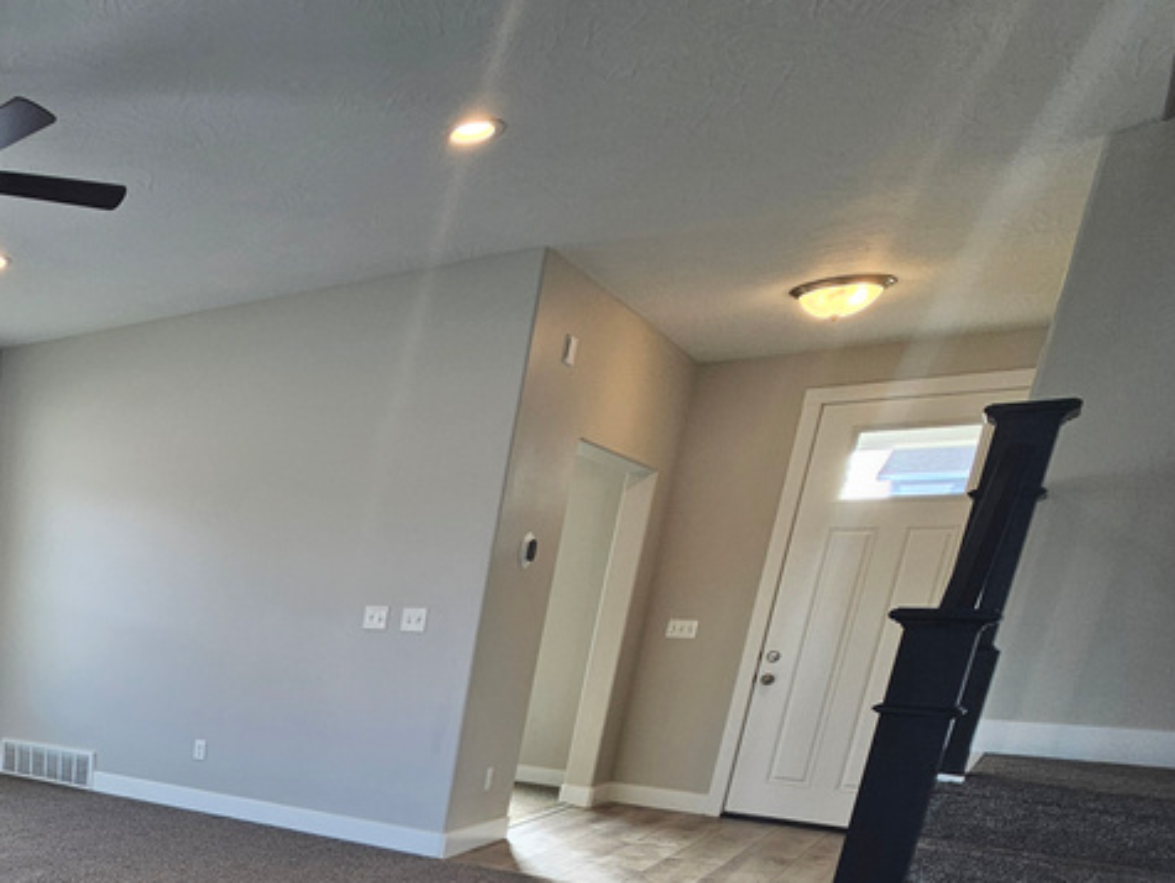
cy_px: 898
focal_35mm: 28
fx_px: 951
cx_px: -89
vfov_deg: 42.5
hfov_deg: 47.7
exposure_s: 1/60
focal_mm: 2.2
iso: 50
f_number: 2.2
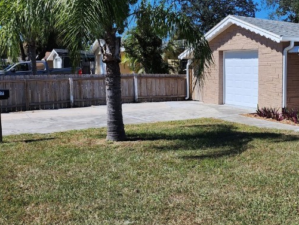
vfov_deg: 30.9
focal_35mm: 47
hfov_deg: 37.7
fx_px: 406
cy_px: 106
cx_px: 271
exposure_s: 1/1546
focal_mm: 6.4
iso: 12
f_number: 1.8
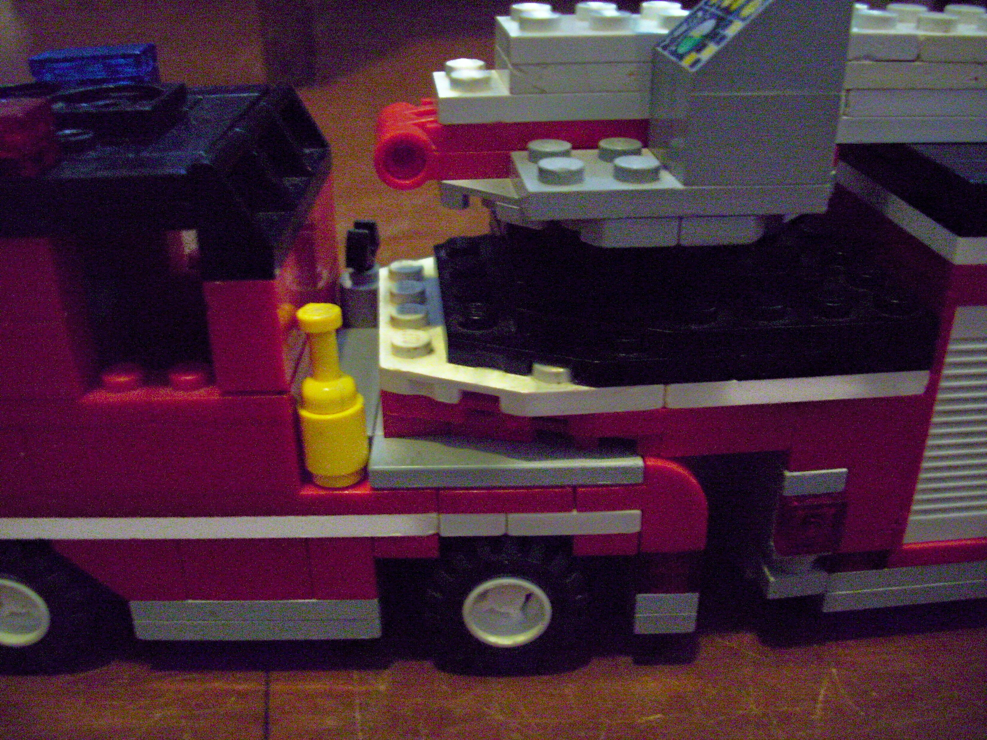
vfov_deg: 41.8
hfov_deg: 54.0
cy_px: 370
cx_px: 494
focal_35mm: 34
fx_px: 969
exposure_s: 1/8
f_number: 2.9
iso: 160
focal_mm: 5.7
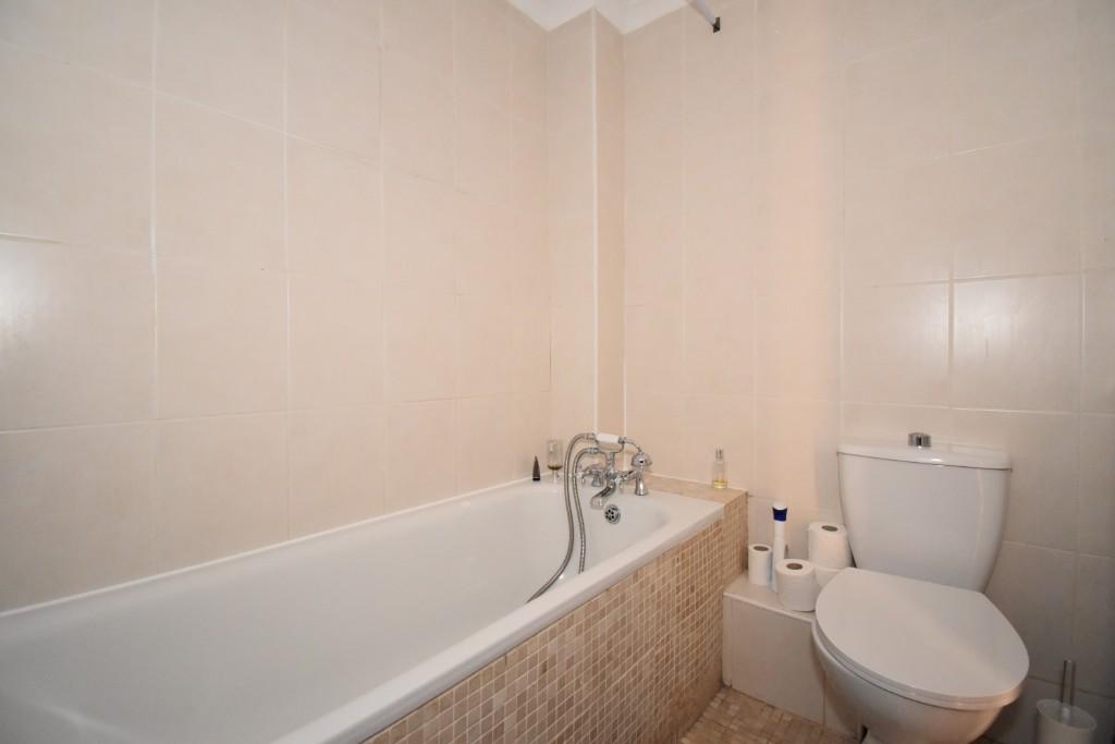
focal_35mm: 15
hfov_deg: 100.4
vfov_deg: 77.3
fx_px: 465
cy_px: 372
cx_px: 558
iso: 3600
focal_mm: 10
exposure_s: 1/60
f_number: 4.5
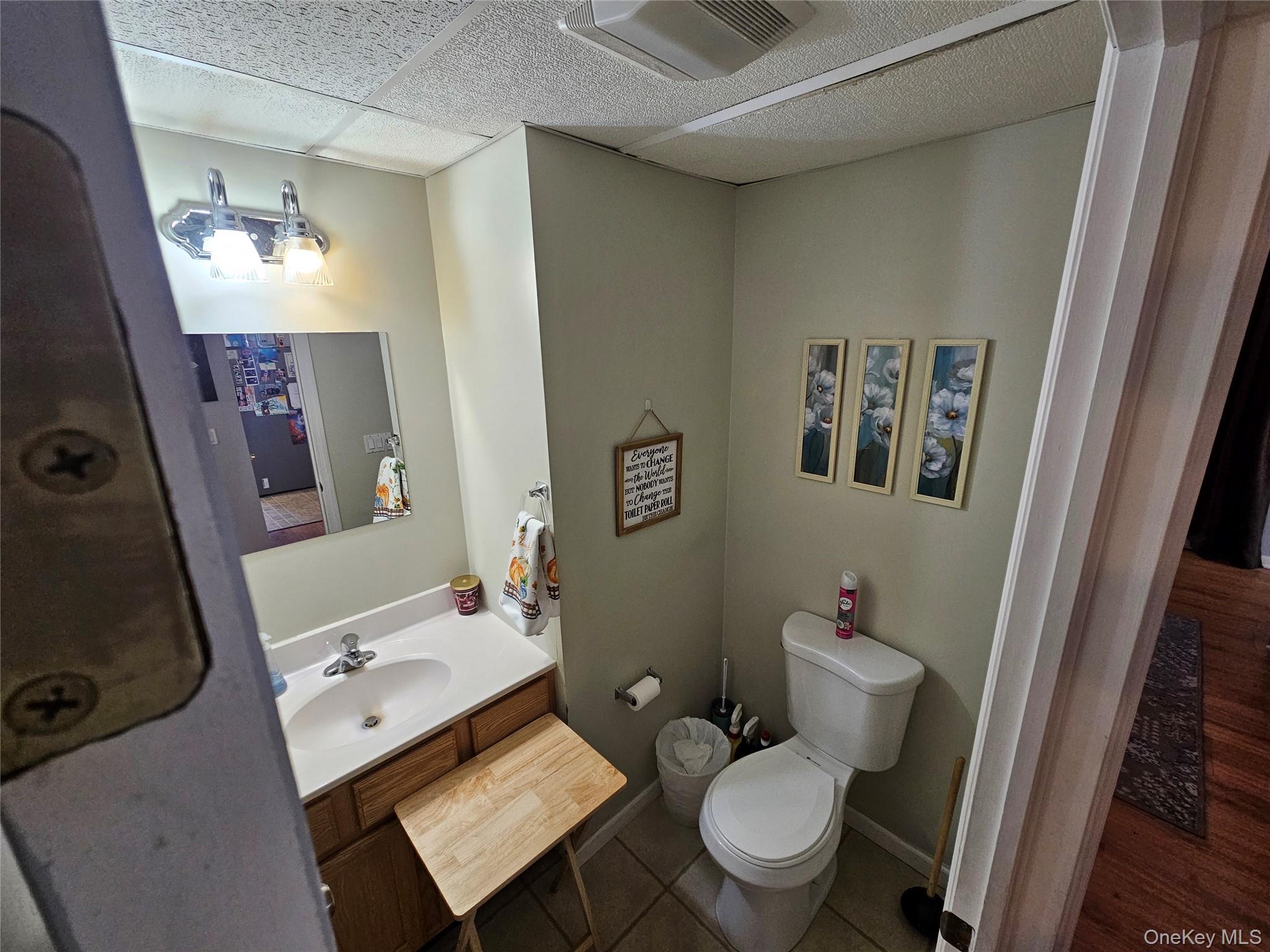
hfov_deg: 106.2
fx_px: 477
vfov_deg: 89.9
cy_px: 476
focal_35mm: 13
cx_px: 635
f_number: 2.2
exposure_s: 1/60
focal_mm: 2.2
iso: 250
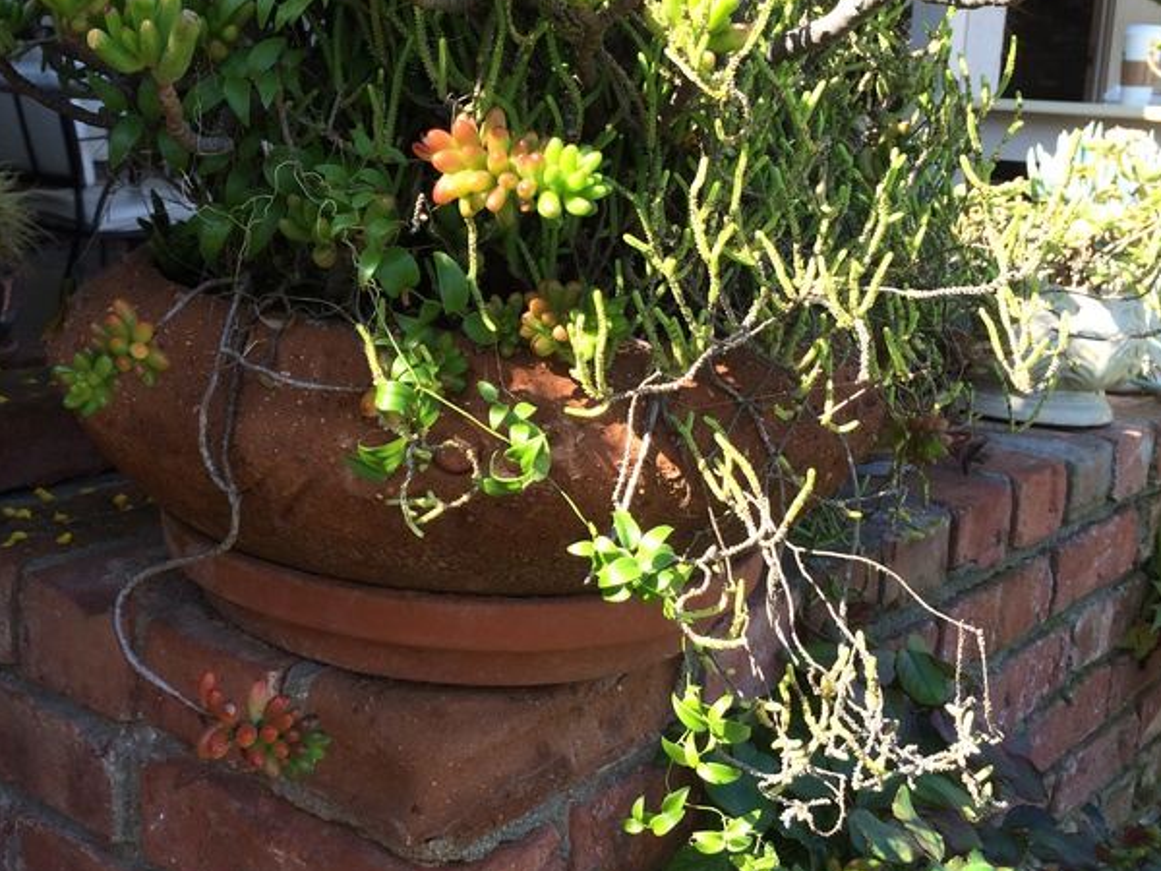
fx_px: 1509
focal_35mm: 45
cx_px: 449
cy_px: 375
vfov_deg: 32.1
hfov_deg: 41.8
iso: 32
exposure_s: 1/380
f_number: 2.2
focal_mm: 4.12
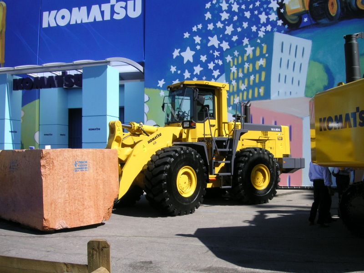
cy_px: 136
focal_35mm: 37
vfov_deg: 38.7
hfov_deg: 50.1
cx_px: 182
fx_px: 389
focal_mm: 6.1
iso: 50
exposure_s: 1/500
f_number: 6.7
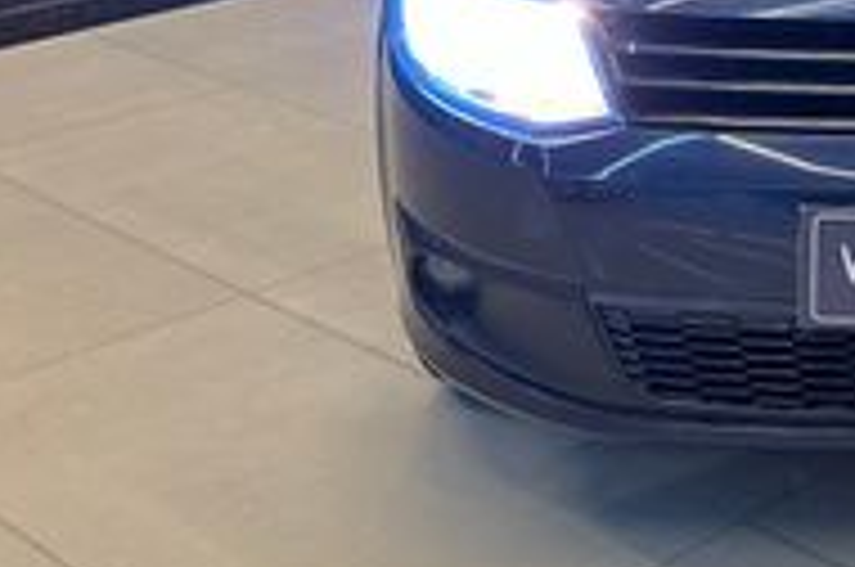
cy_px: 27
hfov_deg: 28.4
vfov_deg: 21.2
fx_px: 1470
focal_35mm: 62
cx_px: 1012
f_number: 1.78
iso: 200
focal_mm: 6.86
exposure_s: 1/60
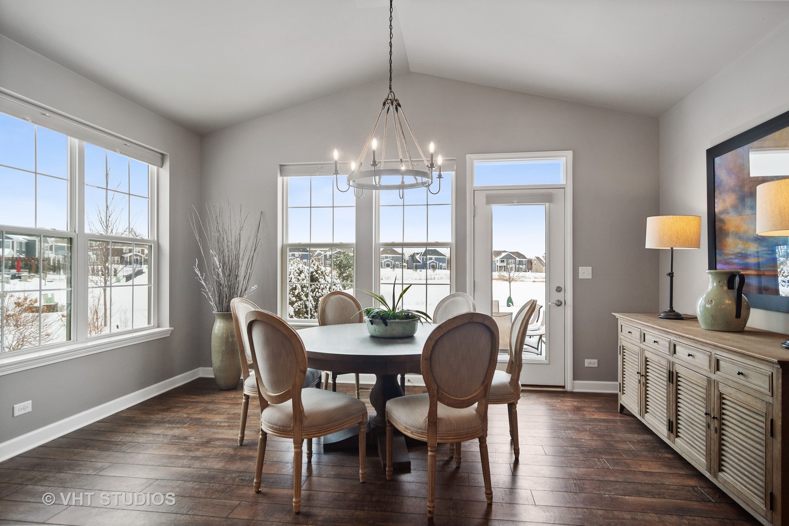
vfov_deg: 67.4
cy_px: 263
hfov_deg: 90.0
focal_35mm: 18
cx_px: 394
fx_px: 394
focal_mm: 12
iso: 200
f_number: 8
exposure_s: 1/50
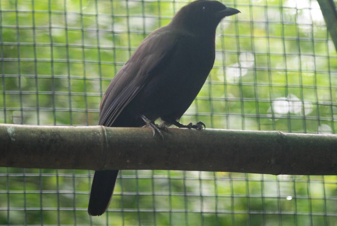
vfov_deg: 5.7
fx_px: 2259
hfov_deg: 8.5
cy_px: 93
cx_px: 168
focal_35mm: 241
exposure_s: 1/125
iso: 400
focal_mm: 110
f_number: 4.2
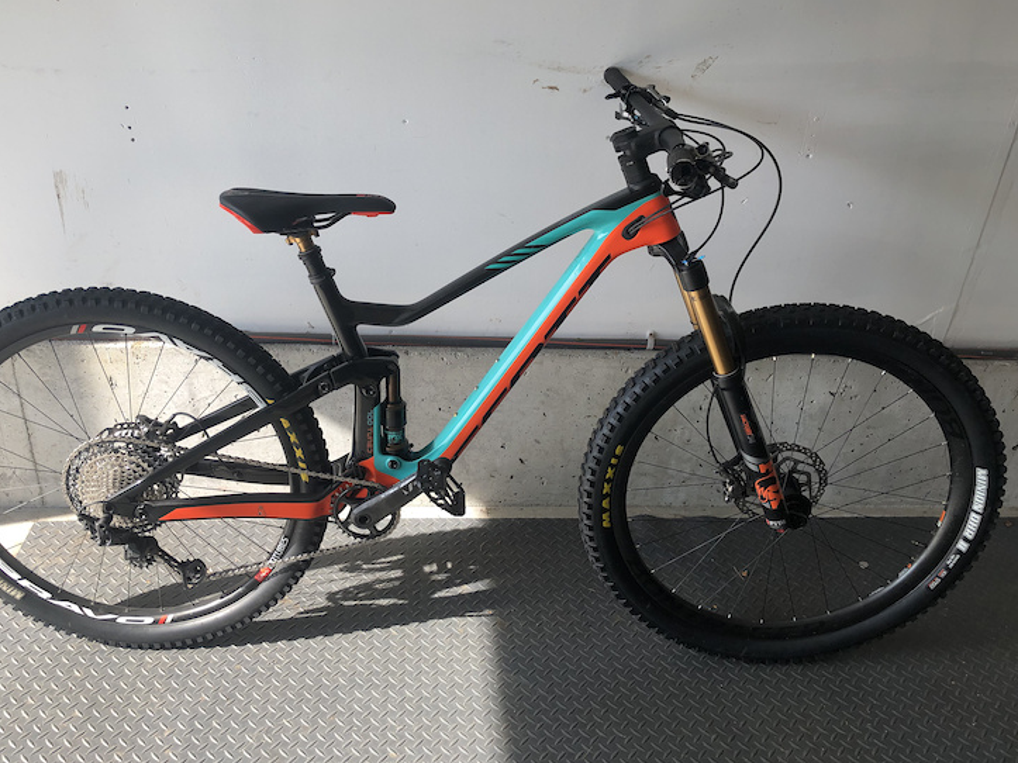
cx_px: 458
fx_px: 912
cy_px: 353
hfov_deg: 58.2
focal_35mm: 31
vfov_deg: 45.4
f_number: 1.8
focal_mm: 3.99
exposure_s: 1/292
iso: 20
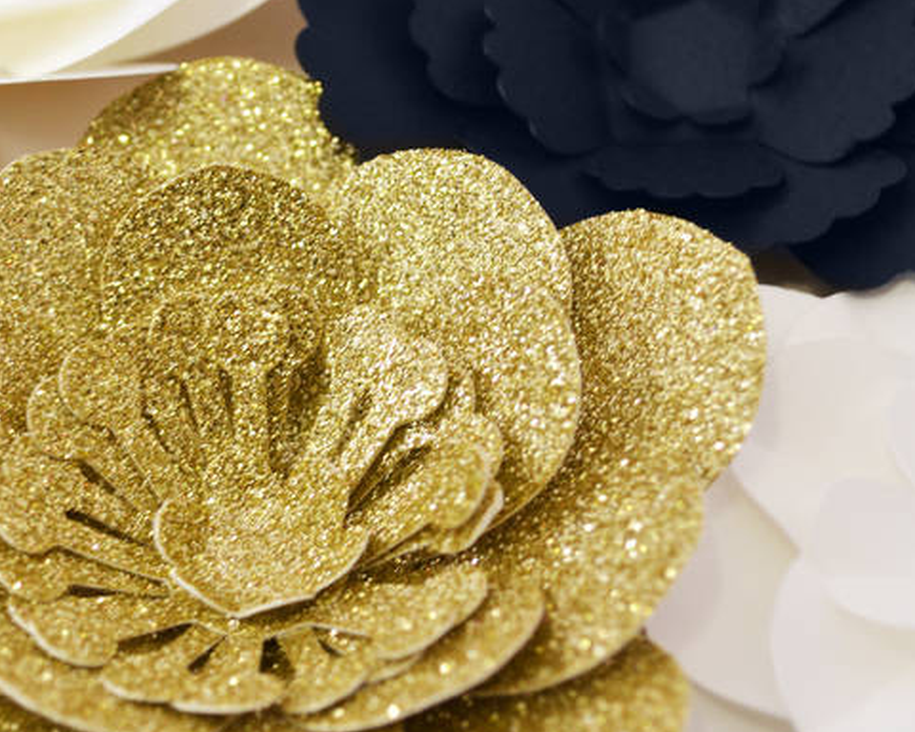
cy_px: 490
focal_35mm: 95
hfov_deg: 20.0
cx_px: 229
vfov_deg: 16.2
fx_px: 2573
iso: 400
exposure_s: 1/10
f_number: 5
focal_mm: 36
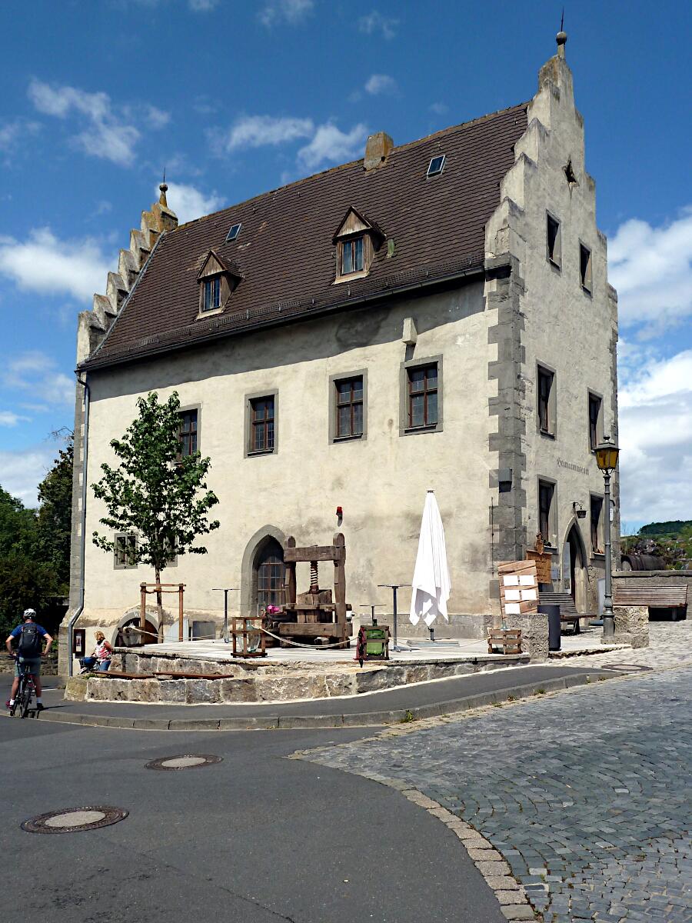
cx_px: 346
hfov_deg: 48.2
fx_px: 773
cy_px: 462
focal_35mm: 29
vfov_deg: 61.7
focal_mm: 4.7
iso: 80
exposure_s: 1/640
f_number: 5.6
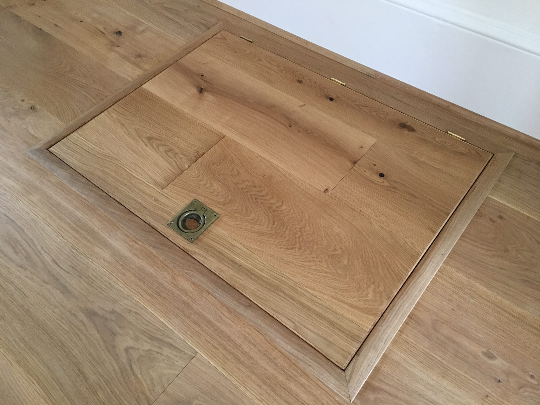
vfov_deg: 48.2
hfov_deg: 61.7
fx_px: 452
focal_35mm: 29
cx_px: 270
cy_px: 202
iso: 160
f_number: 2.2
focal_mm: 4.15
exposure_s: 1/33
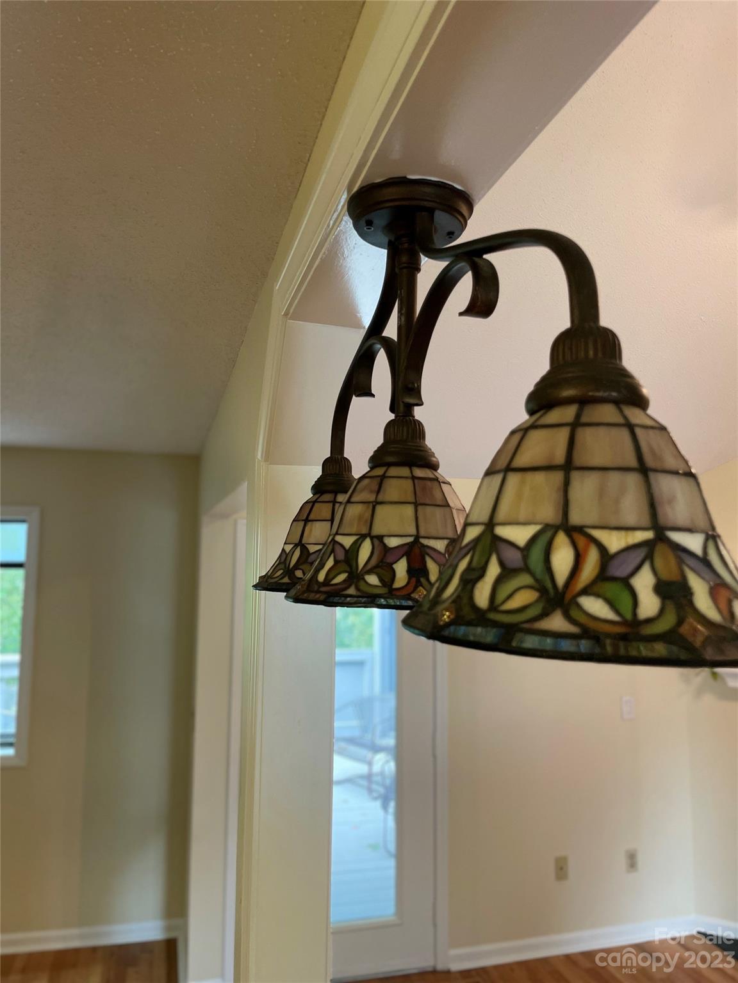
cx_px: 369
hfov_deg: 53.1
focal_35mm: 26
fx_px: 739
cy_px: 492
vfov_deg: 67.3
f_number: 1.6
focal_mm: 4.2
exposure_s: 1/60
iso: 80
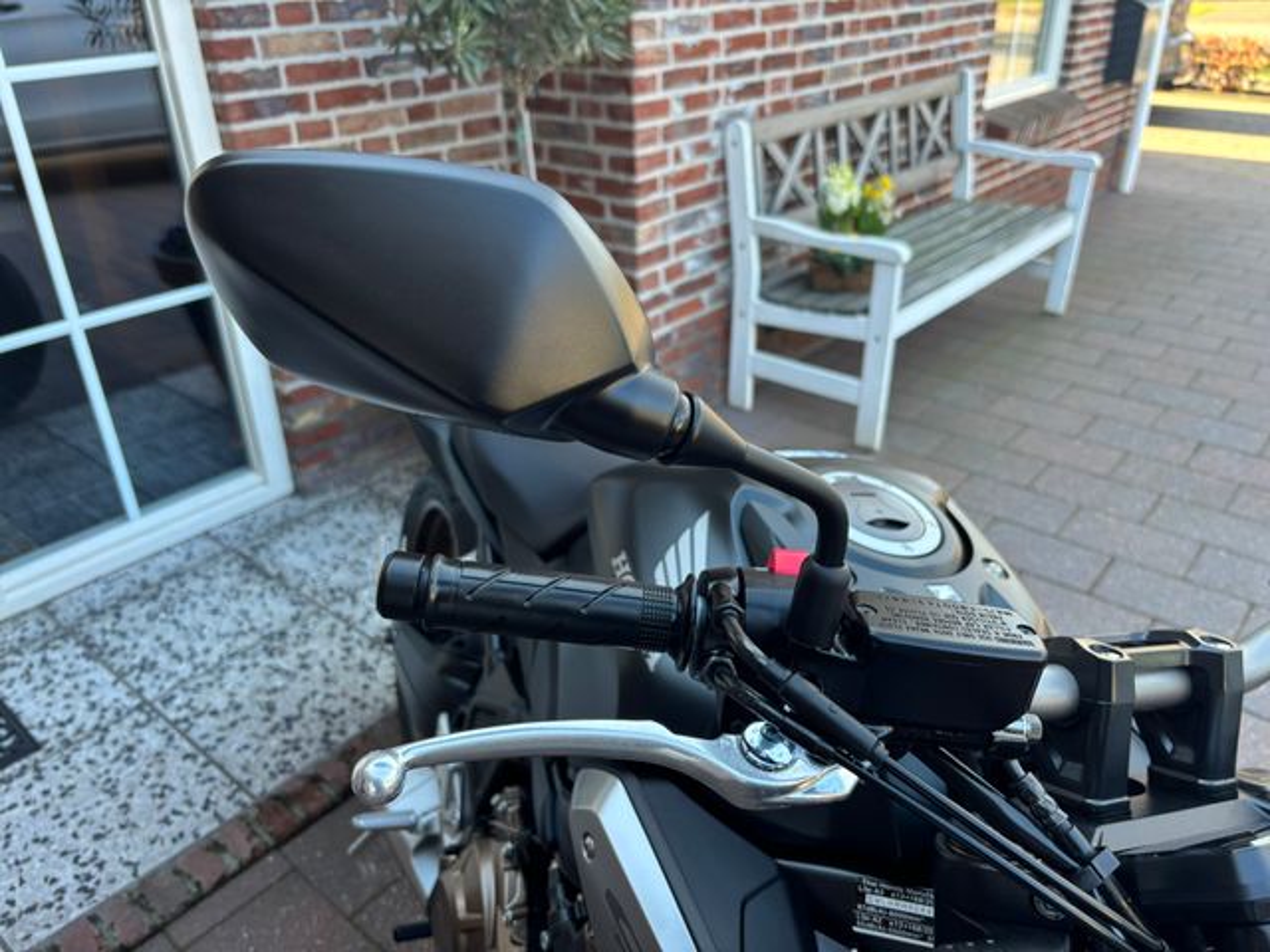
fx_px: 954
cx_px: 635
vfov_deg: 53.1
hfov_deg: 67.3
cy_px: 476
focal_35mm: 26
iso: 50
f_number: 1.6
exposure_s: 1/121
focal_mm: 5.96
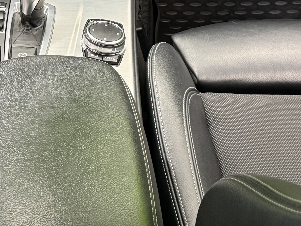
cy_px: -45
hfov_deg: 24.8
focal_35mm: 77
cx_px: 51
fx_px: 670
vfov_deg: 18.2
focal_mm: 6.76
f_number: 1.78
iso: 640
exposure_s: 1/33
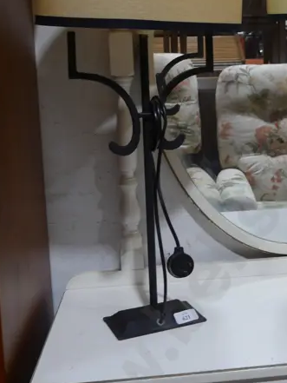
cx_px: 313
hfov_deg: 21.5
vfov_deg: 29.7
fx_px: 718
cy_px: 142
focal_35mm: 65
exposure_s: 1/100
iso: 200
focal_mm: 14
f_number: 3.5
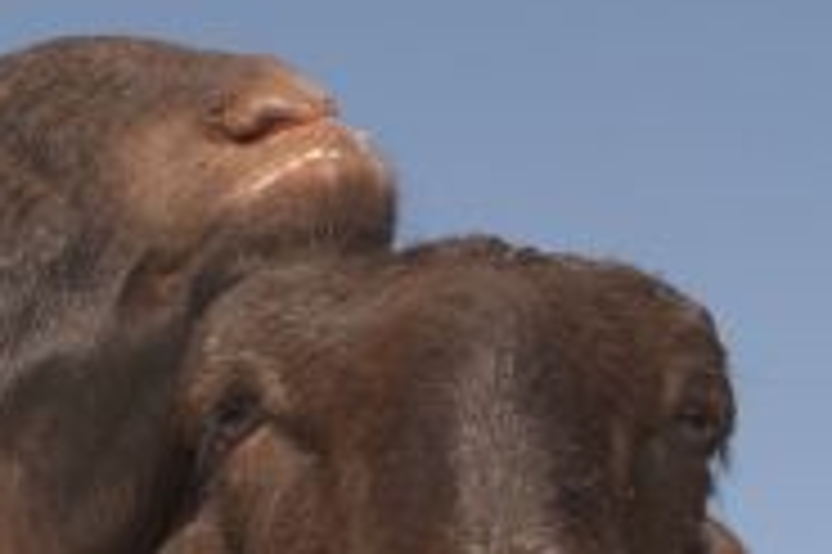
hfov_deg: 14.3
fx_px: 3302
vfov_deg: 9.5
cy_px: 610
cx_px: 706
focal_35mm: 143
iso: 200
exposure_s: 1/125
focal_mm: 22
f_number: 13
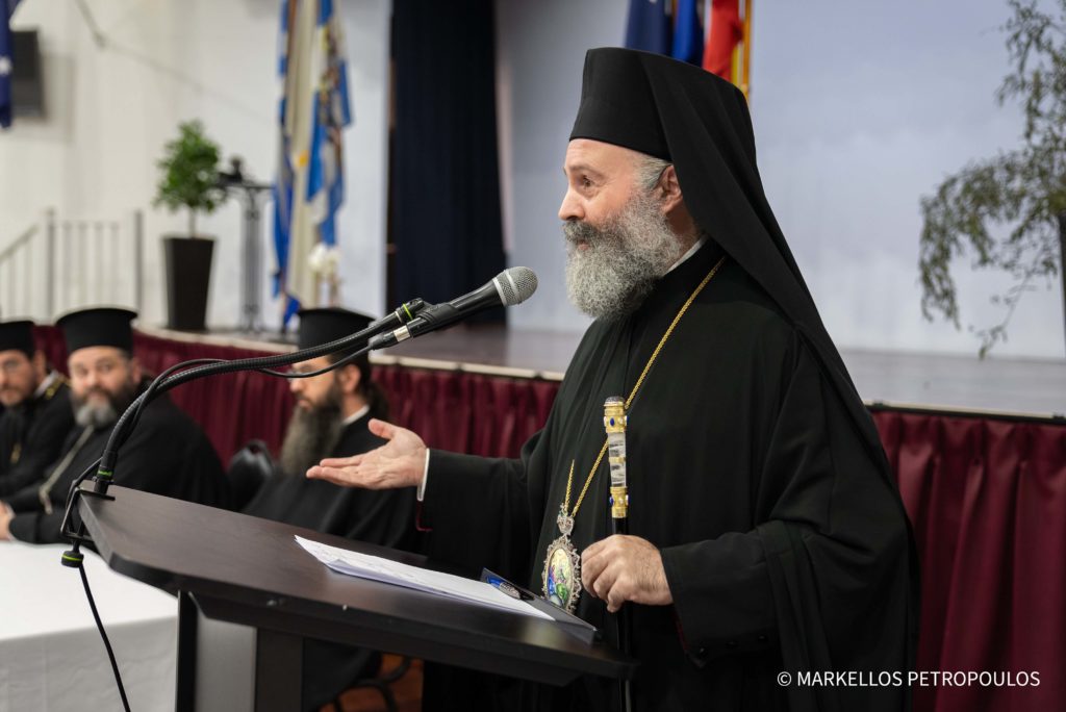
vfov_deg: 29.3
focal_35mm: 46
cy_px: 356
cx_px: 533
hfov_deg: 42.7
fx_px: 1363
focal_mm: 46
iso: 1250
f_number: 2.8
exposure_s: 1/160
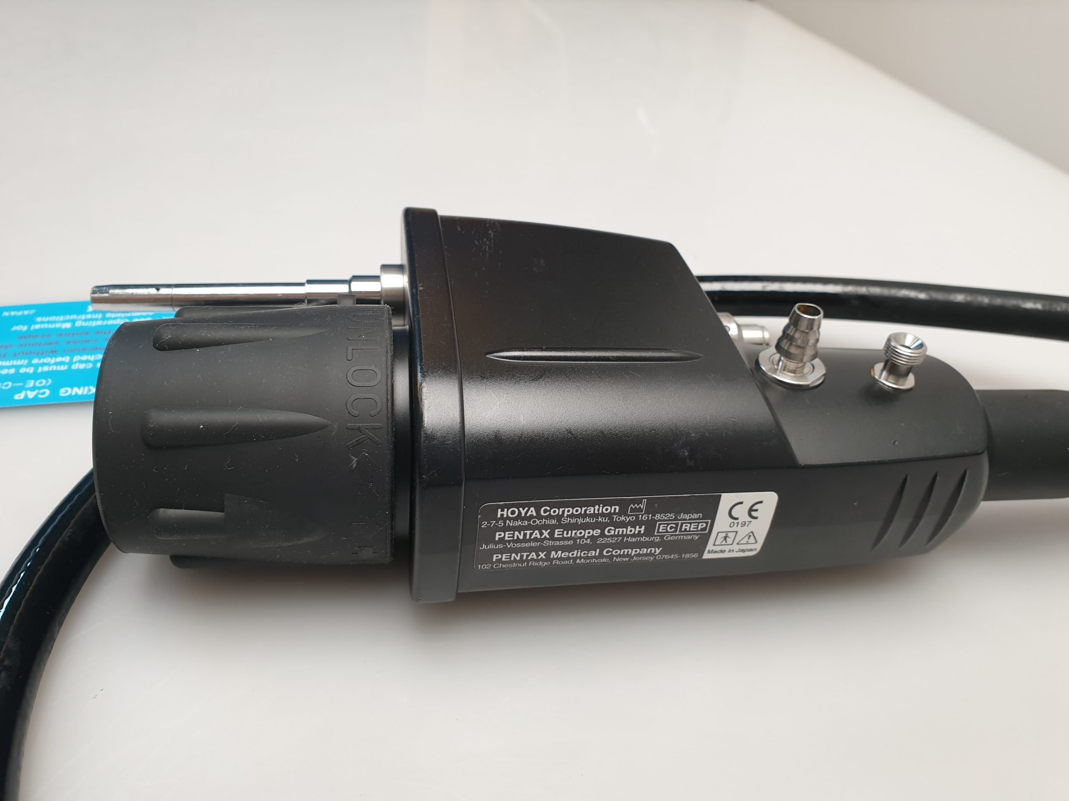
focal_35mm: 26
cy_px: 400
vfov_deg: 53.1
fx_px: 803
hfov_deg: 67.3
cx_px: 534
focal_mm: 4.3
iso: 80
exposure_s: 1/50
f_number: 2.4
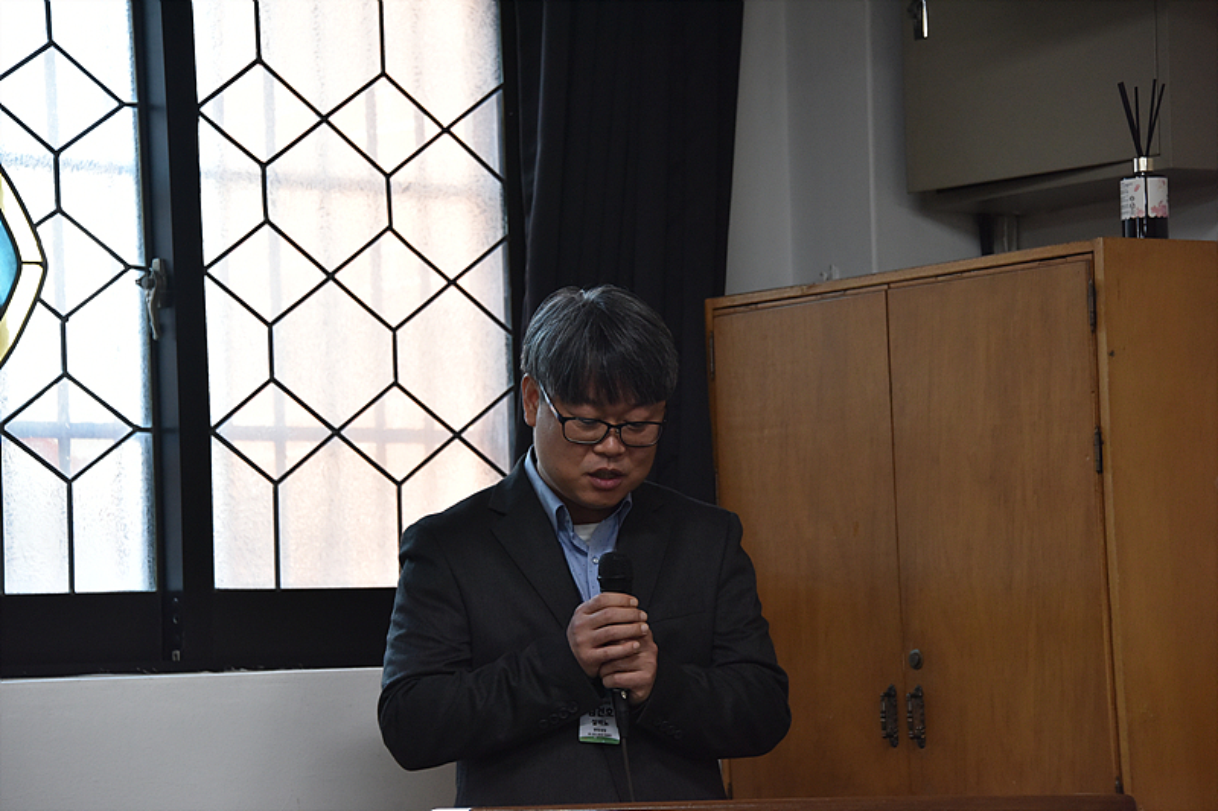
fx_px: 4905
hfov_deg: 14.2
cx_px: 609
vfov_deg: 9.5
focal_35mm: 145
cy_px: 406
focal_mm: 145
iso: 2000
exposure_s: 1/125
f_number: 6.3
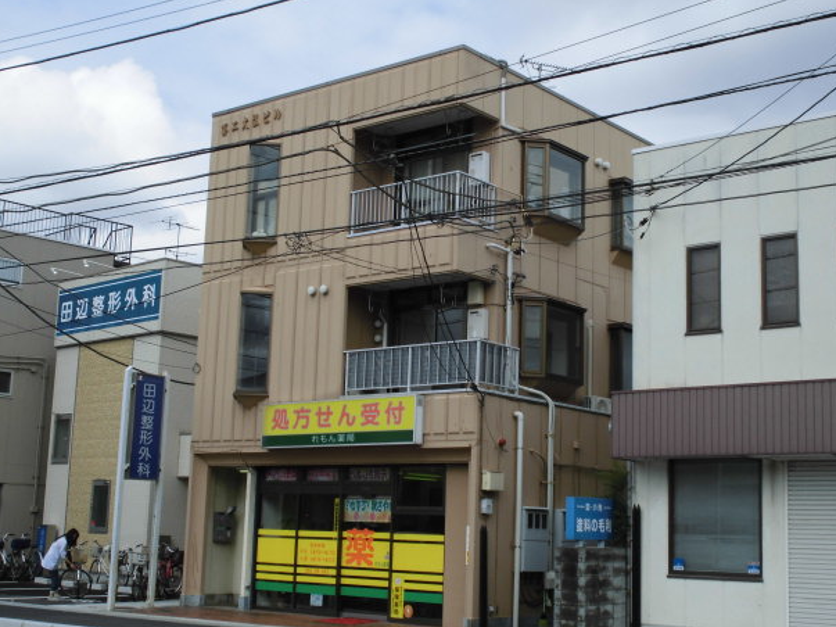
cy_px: 307
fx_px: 1256
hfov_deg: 36.8
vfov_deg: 28.0
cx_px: 442
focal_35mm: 52
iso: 100
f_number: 4.8
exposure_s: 1/500
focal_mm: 8.9
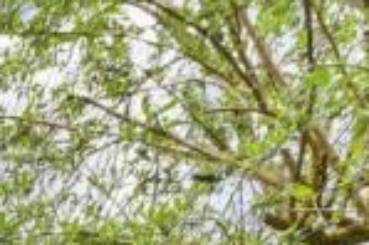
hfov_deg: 21.4
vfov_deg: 15.3
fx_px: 676
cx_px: -279
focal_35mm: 66
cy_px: 526
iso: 160
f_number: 8
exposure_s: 1/13
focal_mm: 10
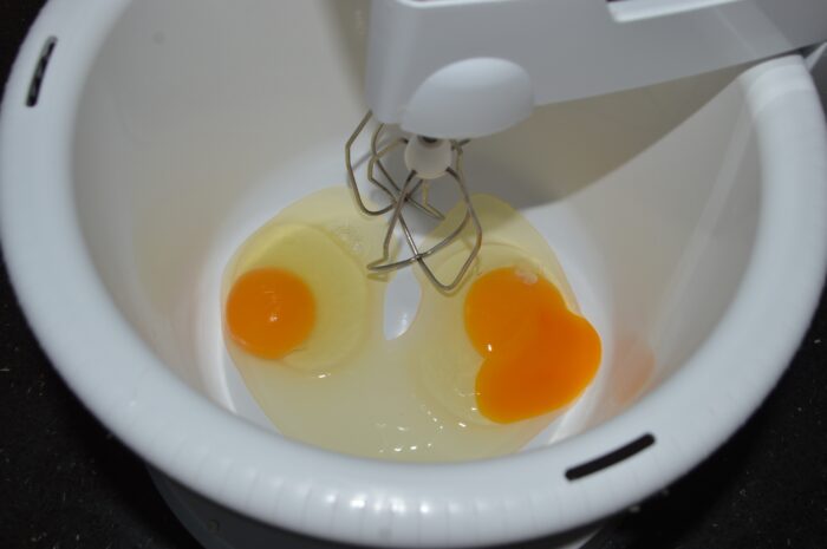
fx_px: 964
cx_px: 414
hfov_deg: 46.4
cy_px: 274
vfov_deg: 31.8
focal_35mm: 42
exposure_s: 1/60
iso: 100
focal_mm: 28
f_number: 8
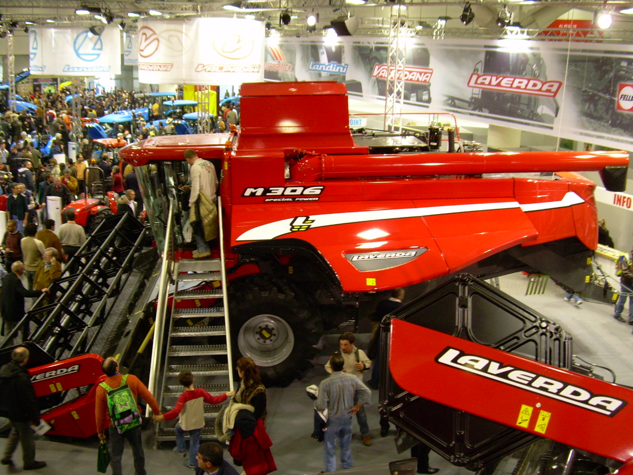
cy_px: 238
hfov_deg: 49.0
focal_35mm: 38
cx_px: 316
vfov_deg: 37.7
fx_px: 695
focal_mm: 6.3
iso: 200
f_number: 2.8
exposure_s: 1/30
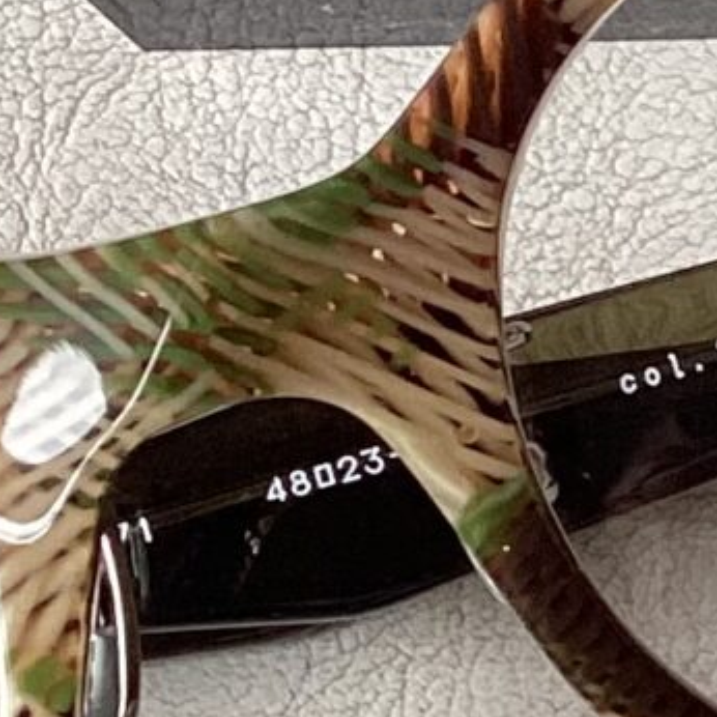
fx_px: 4757
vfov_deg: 8.6
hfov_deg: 8.4
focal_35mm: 203
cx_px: 1196
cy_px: 404
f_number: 2.4
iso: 80
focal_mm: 3.3
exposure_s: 1/50
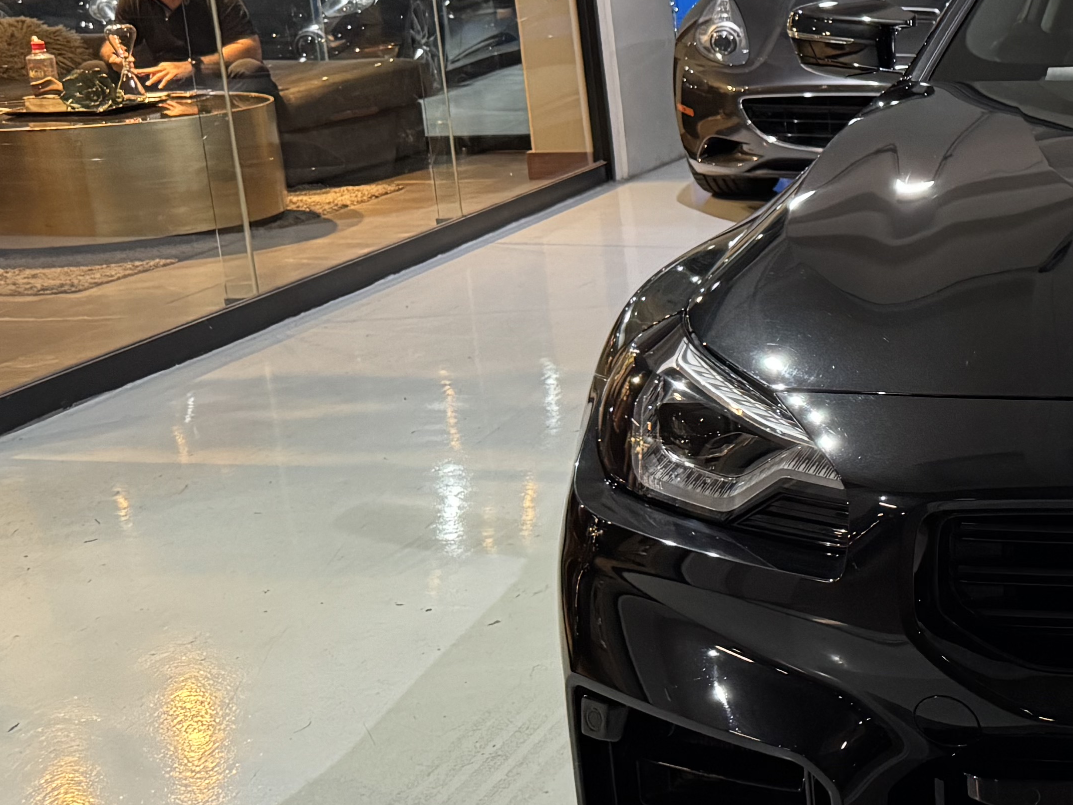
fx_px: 1984
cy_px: 384
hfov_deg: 25.6
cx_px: 1428
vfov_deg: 22.9
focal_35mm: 64
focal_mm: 6.76
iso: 640
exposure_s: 1/60
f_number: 1.78
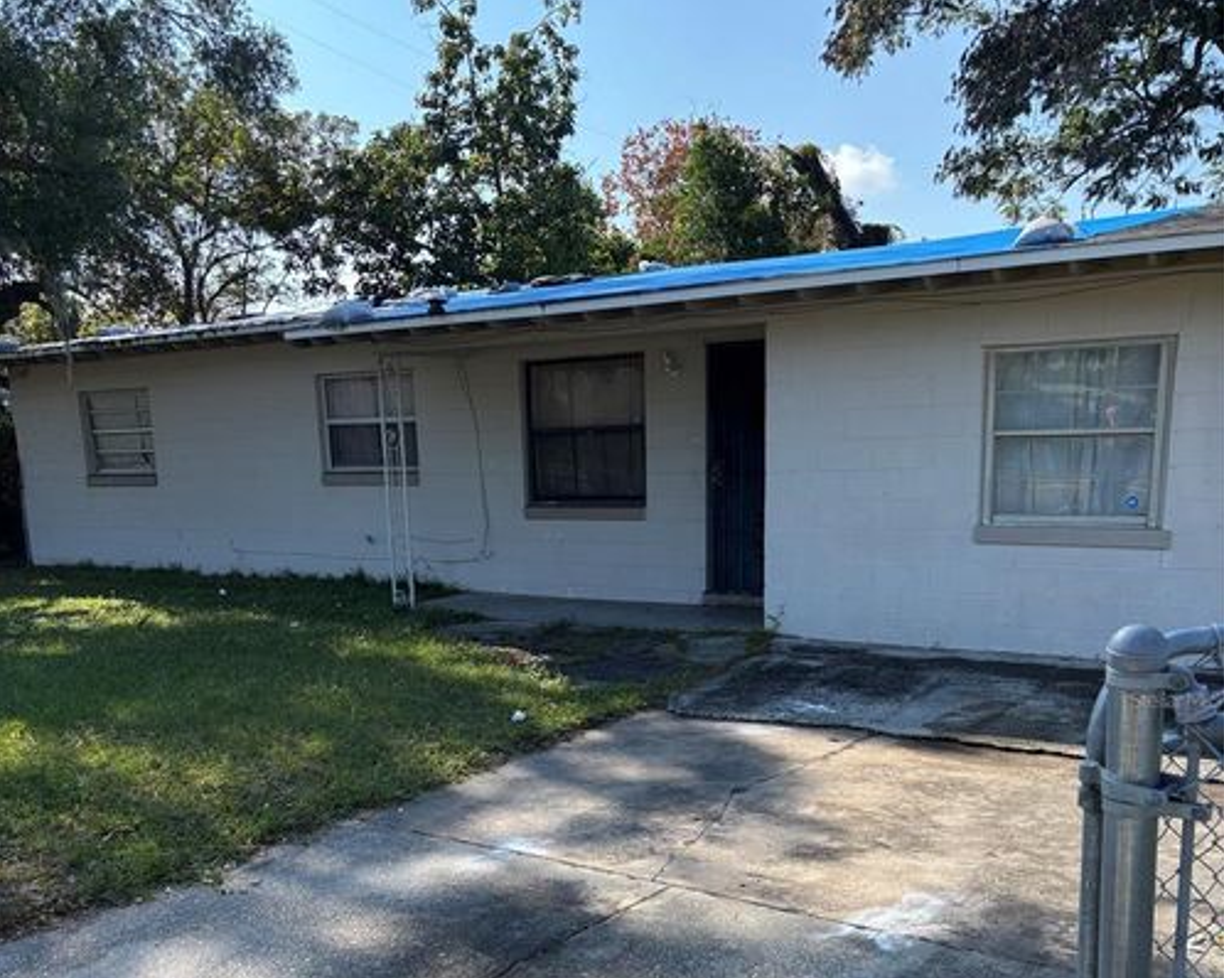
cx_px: 612
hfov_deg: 52.9
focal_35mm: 34
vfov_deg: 42.4
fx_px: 1231
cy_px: 699
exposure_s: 1/1437
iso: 50
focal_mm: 5.96
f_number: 1.6
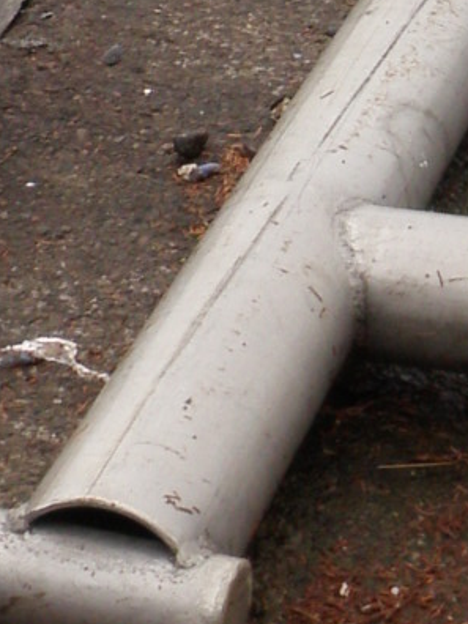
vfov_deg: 10.5
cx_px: 537
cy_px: -386
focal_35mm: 181
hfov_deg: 8.1
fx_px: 3263
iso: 50
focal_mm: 5
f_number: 3.5
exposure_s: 1/80
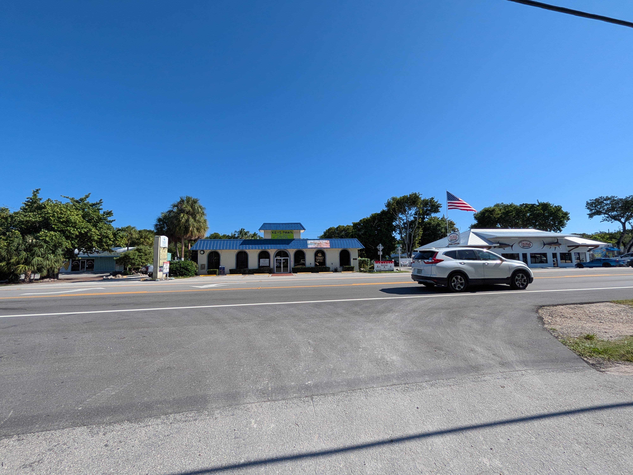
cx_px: 316
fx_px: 238
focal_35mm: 13
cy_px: 238
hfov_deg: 106.2
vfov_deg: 89.9
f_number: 2.2
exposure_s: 1/1366
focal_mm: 1.54
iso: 29
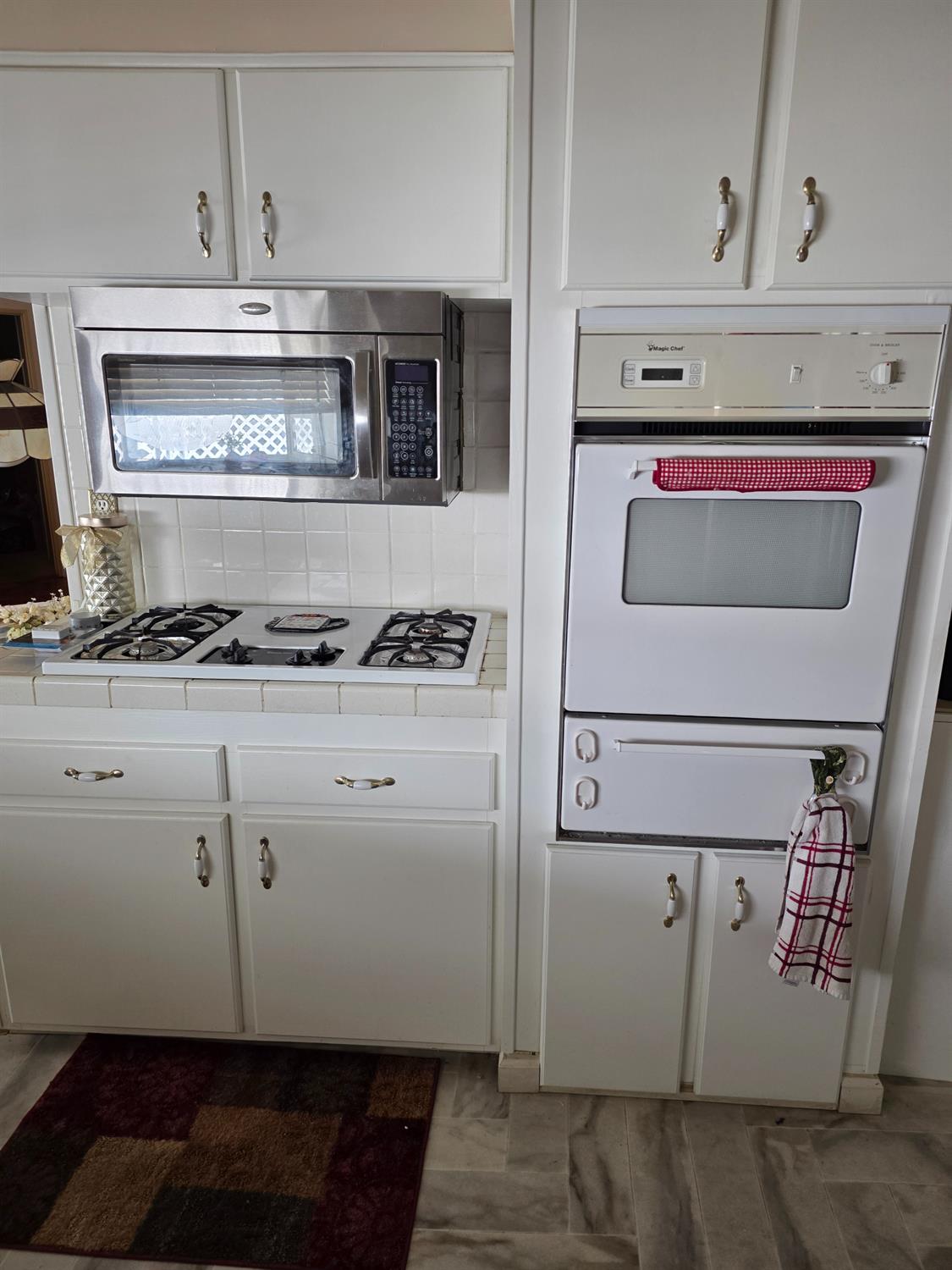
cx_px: 476
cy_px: 635
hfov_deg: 58.9
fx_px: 843
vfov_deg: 73.9
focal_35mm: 23
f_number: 1.7
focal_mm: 6.3
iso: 250
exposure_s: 1/120
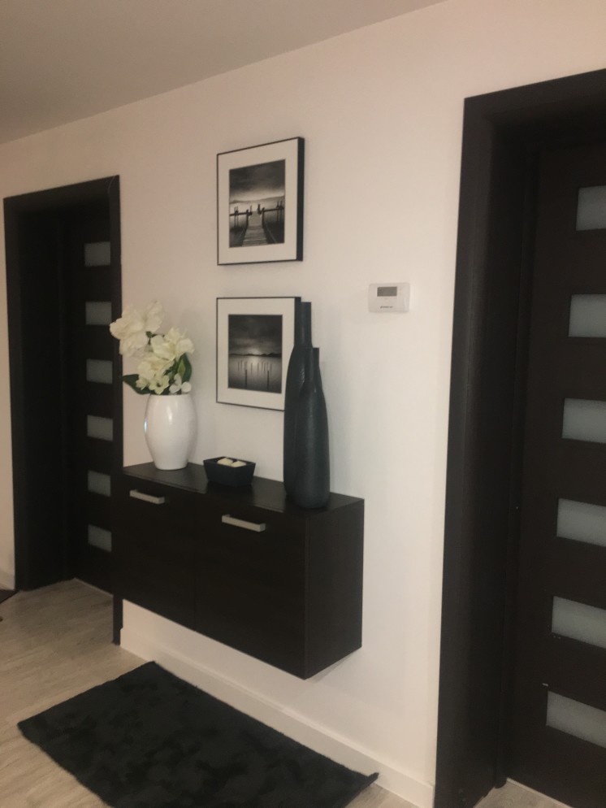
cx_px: 303
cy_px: 404
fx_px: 677
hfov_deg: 48.2
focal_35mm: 29
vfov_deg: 61.6
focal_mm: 4.15
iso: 125
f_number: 2.2
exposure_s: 1/17
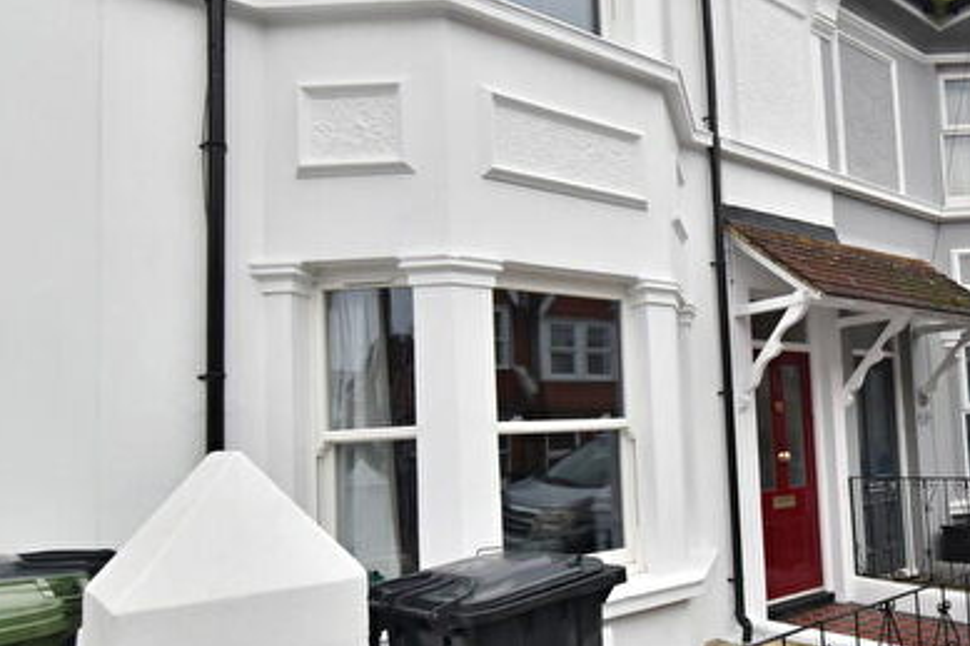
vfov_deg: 47.8
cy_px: 363
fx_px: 727
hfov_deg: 62.2
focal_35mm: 27
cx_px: 766
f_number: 6.3
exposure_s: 1/160
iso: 500
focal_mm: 10
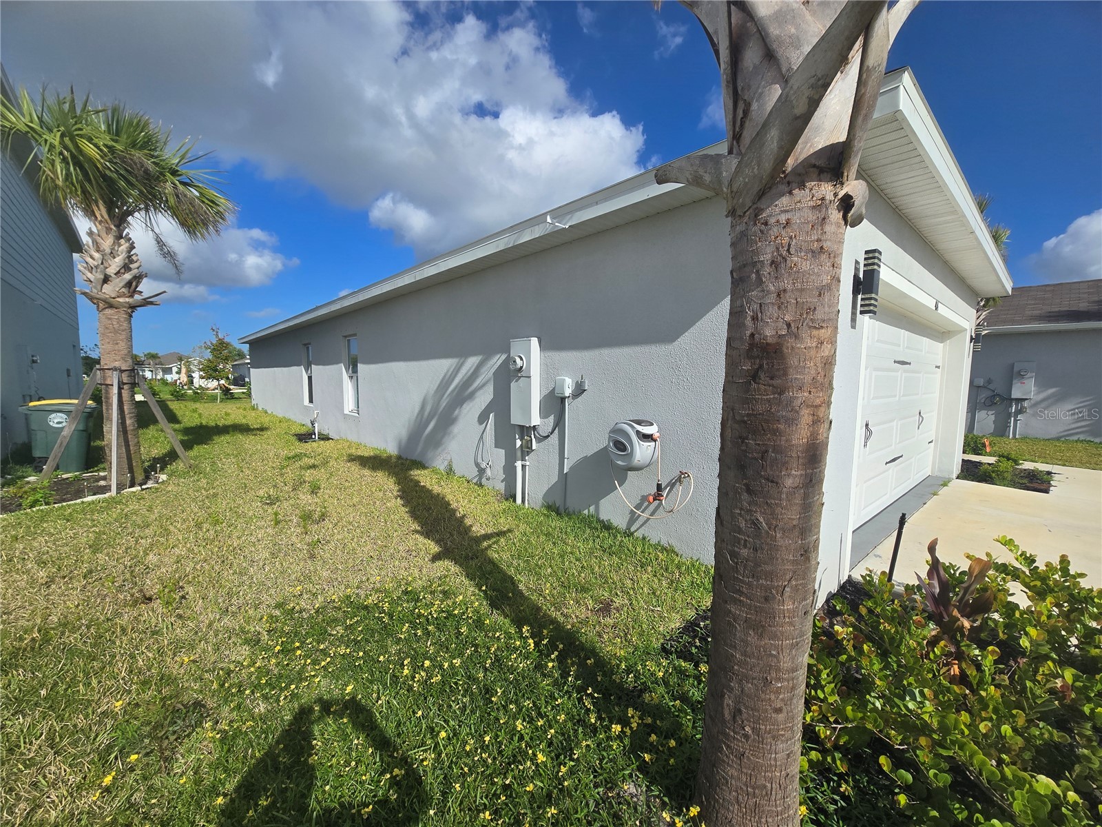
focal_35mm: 13
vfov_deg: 89.9
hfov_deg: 106.2
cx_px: 551
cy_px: 414
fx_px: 414
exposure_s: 1/3677
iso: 50
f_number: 2.2
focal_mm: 2.2
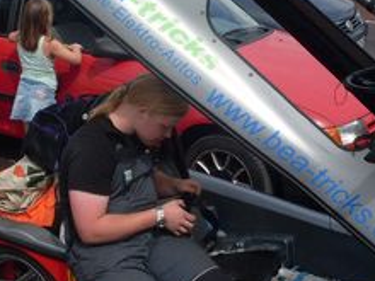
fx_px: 747
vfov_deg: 21.2
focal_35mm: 69
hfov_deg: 28.1
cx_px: 231
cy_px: 93
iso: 80
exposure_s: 1/250
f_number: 8.4
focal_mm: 6.3
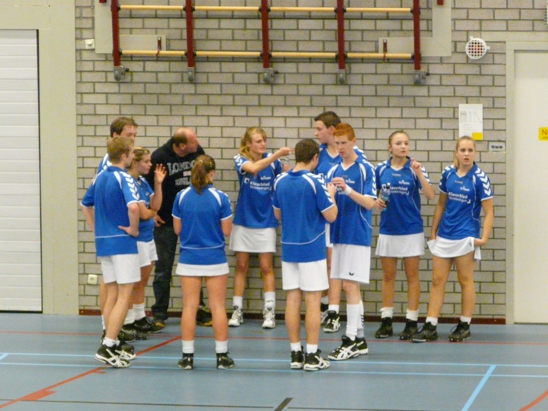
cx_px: 274
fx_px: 3388
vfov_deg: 6.9
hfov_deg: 9.2
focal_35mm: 214
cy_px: 206
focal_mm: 35.2
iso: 800
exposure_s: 1/40
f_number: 3.6
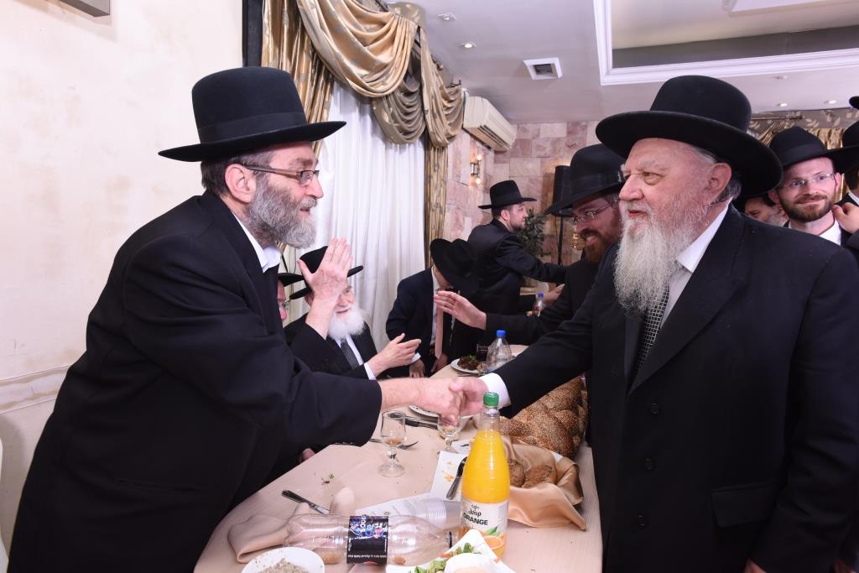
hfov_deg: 84.0
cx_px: 430
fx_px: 477
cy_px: 286
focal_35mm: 20
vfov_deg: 61.9
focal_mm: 20
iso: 640
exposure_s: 1/125
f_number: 5.6
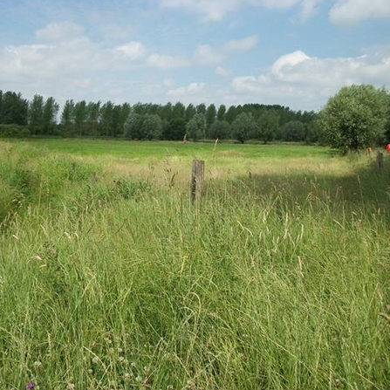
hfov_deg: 43.4
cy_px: 195
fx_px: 484
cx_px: 136
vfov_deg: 43.9
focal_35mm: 38
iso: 80
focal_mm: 5.7
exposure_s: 1/200
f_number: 8.8
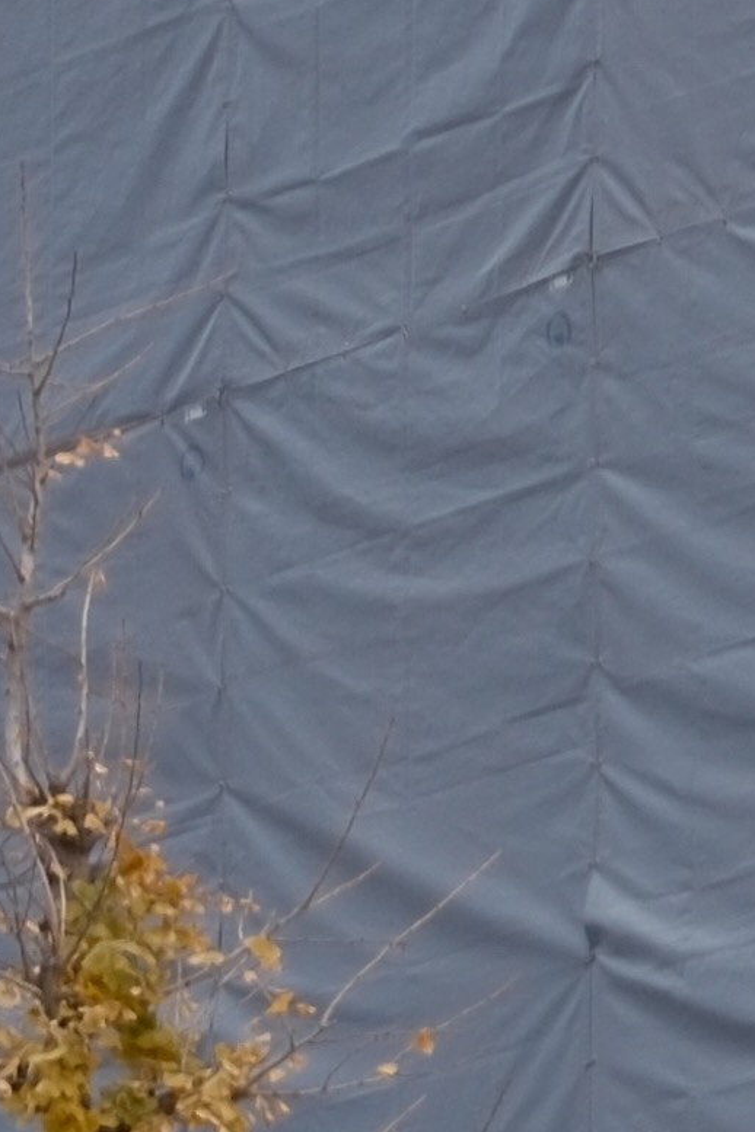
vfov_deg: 4.1
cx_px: 2125
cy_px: 1144
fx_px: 15634
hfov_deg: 2.7
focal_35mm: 497
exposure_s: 1/20
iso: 125
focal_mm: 33
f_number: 3.6
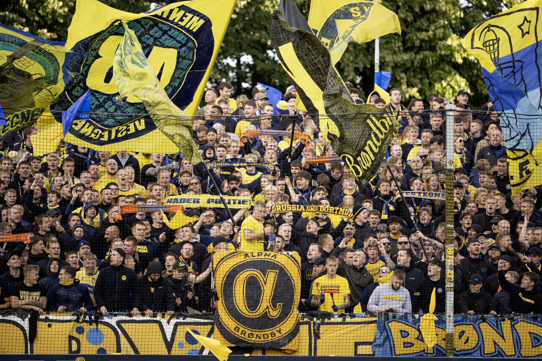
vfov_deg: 3.4
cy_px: 180
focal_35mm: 400
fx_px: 6022
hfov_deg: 5.2
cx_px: 271
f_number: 2.8
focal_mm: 400
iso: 500
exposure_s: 1/1000
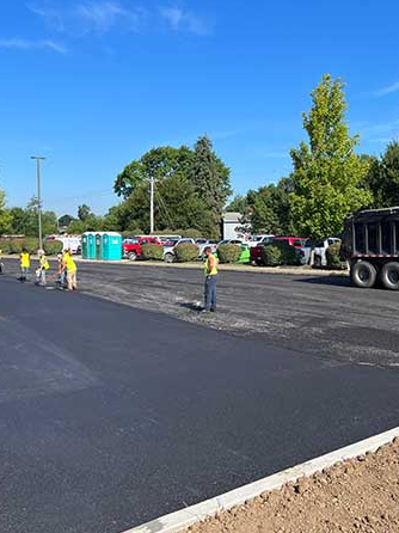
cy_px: 265
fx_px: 538
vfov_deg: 52.7
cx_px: 250
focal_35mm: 35
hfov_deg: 40.4
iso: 50
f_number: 1.5
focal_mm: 5.7
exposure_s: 1/2915
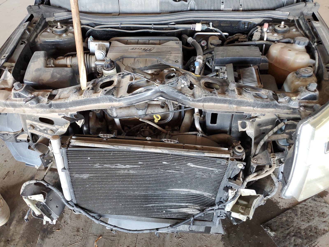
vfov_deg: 53.1
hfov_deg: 67.3
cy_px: 124
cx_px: 164
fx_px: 247
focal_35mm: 26
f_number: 1.5
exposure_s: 1/60.2
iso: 145
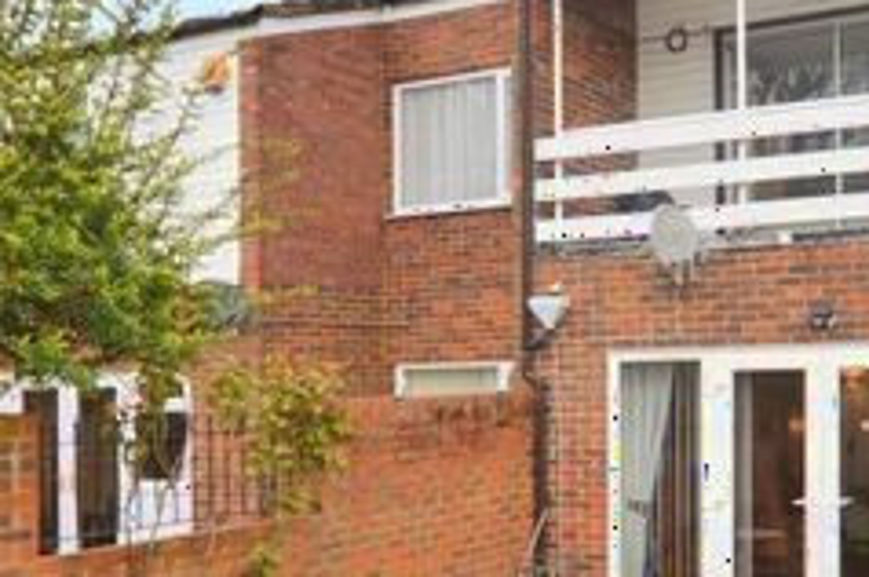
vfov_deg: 27.6
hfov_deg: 39.6
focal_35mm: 48
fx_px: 1168
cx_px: 665
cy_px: 372
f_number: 4.2
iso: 140
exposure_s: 1/250
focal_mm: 11
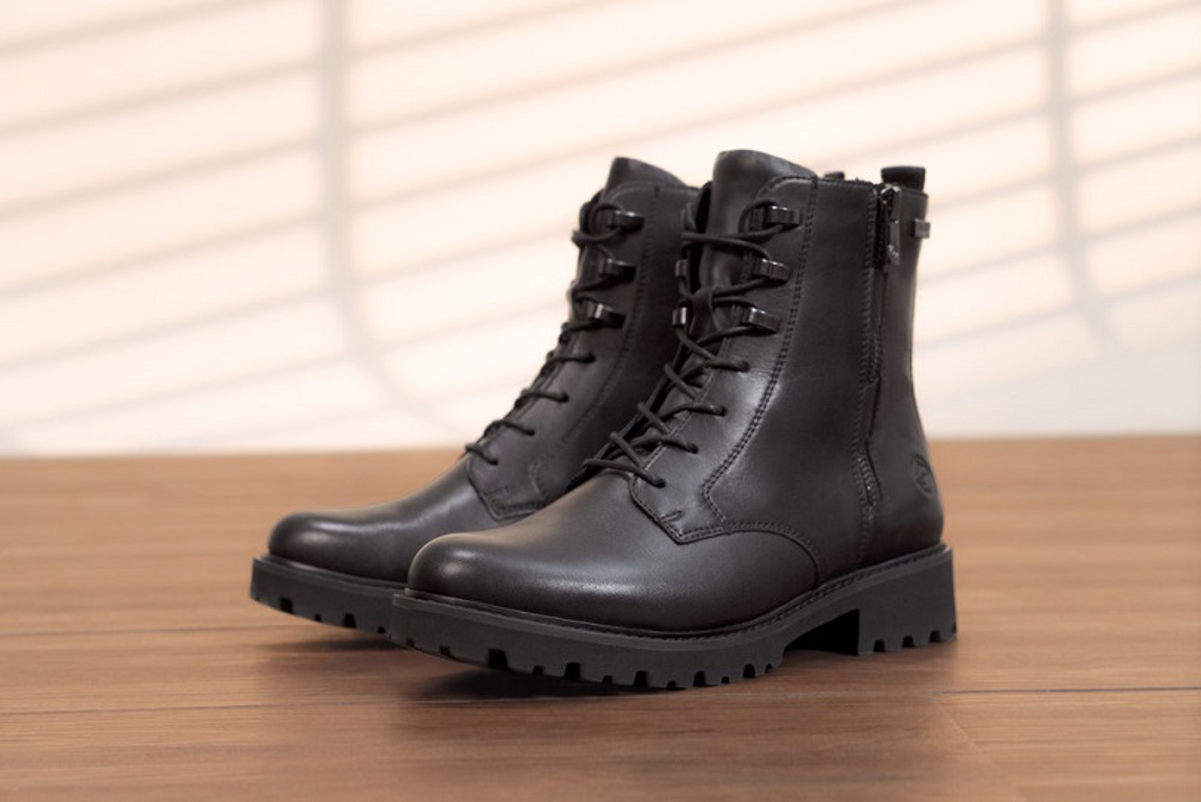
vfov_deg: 19.5
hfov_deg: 28.8
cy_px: 401
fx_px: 2336
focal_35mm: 70
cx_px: 600
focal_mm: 70
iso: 1600
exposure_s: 1/250
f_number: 7.1
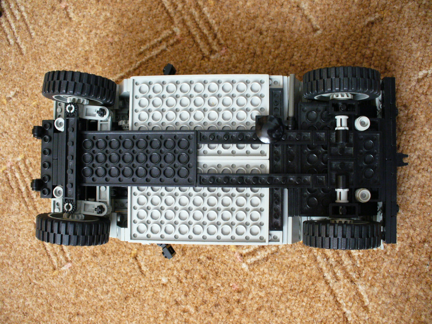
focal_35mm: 37
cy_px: 162
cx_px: 216
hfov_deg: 50.1
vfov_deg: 38.7
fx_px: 462
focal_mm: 6.1
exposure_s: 1/25
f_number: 2.8
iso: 200
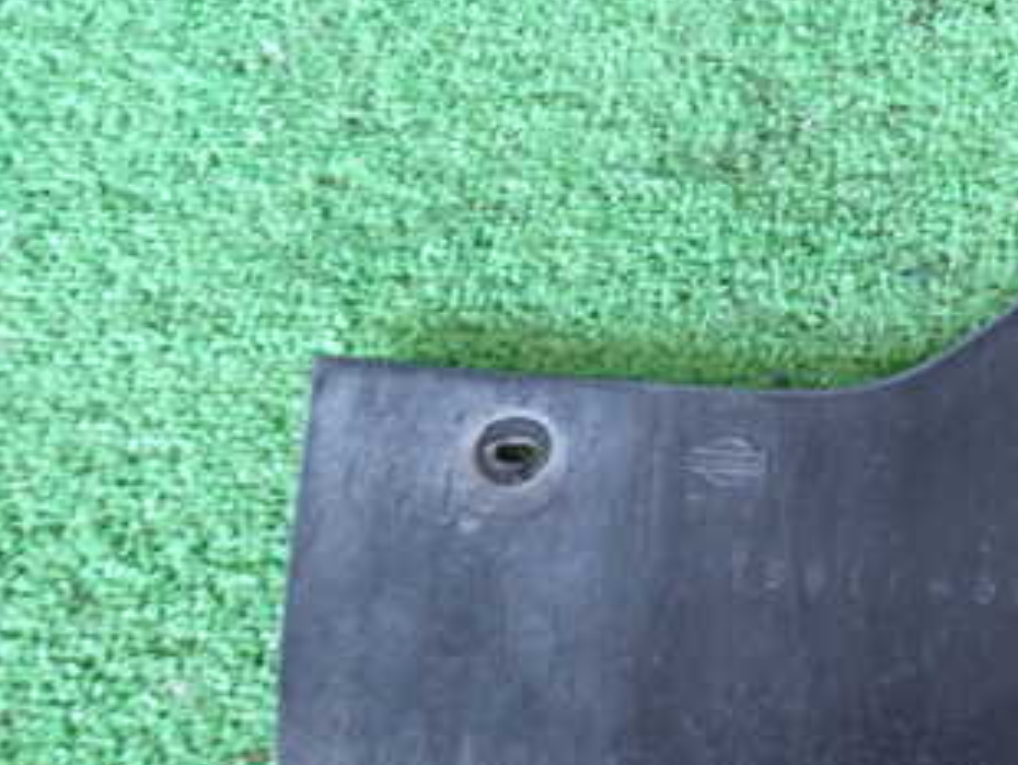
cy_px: 345
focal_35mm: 58
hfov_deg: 31.9
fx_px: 1707
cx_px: 877
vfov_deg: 25.3
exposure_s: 1/30
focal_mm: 5.4
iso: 250
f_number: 2.3
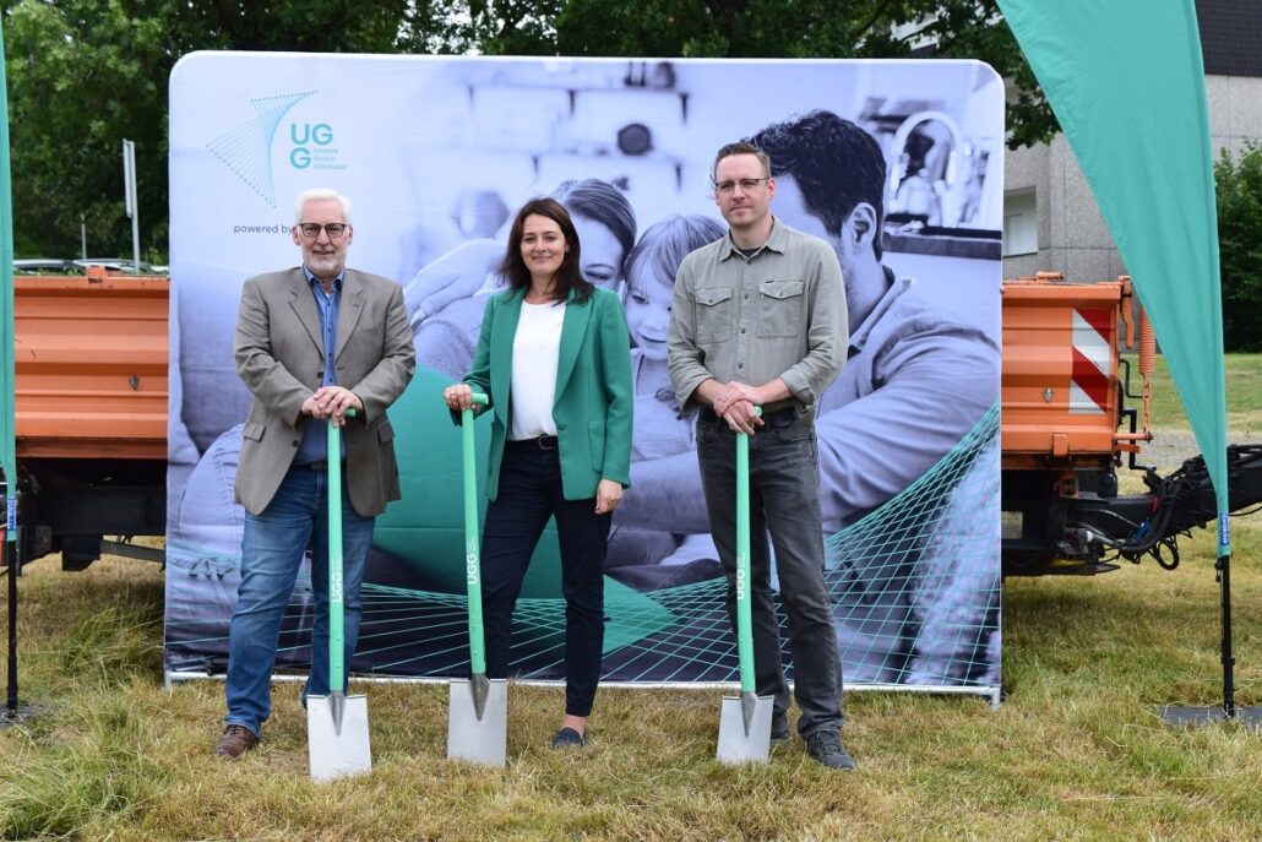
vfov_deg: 23.8
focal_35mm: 57
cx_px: 631
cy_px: 421
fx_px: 1998
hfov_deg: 35.0
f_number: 11
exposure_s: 1/400
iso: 400
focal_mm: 38
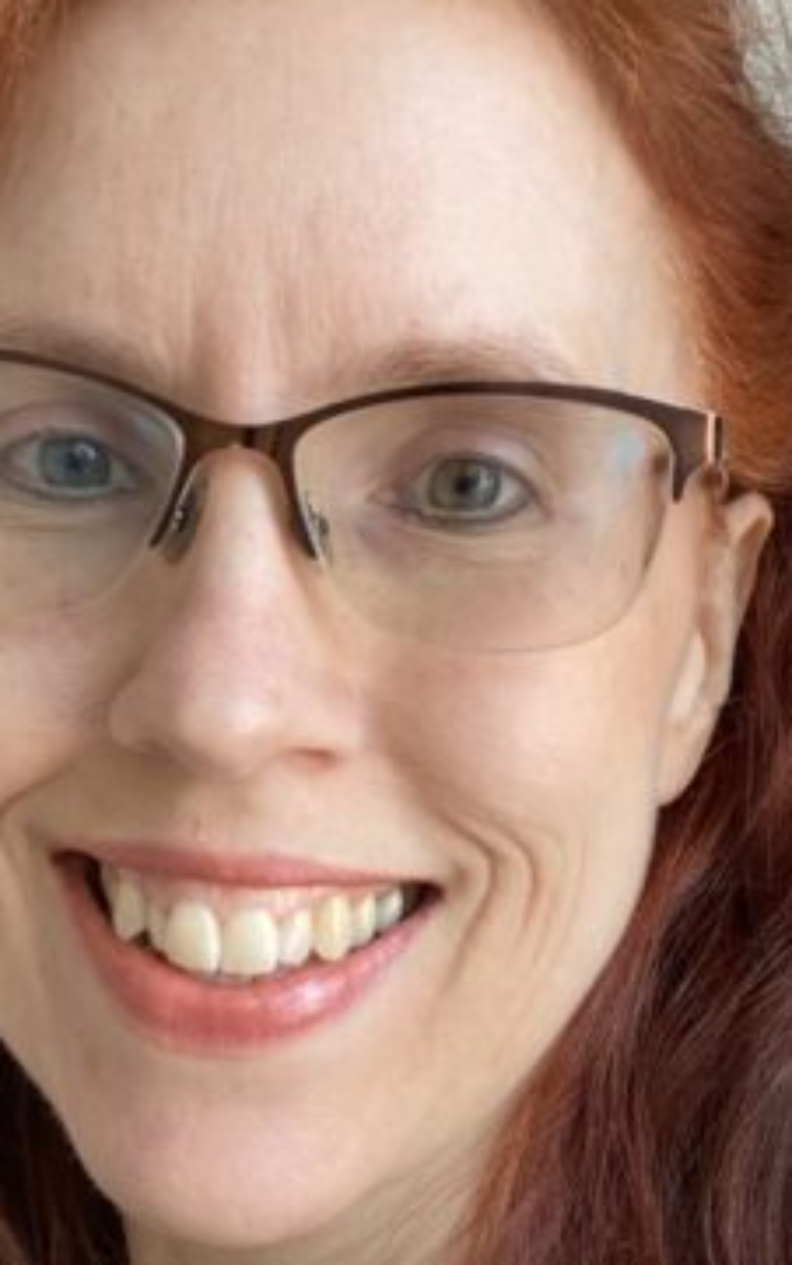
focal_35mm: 60
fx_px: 2070
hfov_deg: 21.7
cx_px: 364
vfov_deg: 34.0
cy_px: 699
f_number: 2.2
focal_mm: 2.87
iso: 80
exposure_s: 1/83
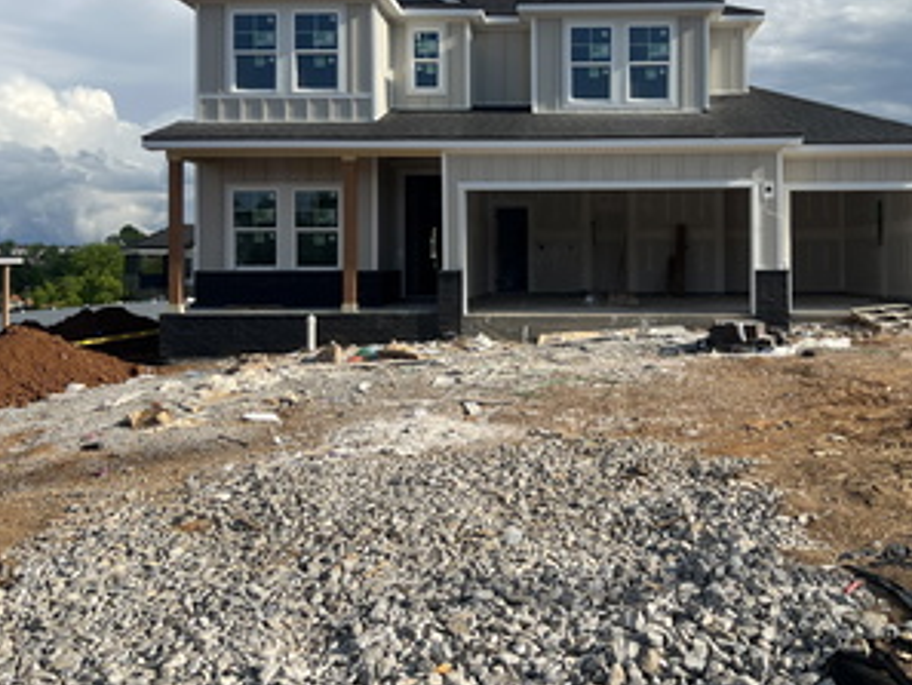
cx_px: 562
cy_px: 240
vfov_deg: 40.3
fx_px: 922
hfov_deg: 52.1
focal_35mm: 35
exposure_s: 1/4630
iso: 50
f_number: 1.5
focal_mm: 5.7
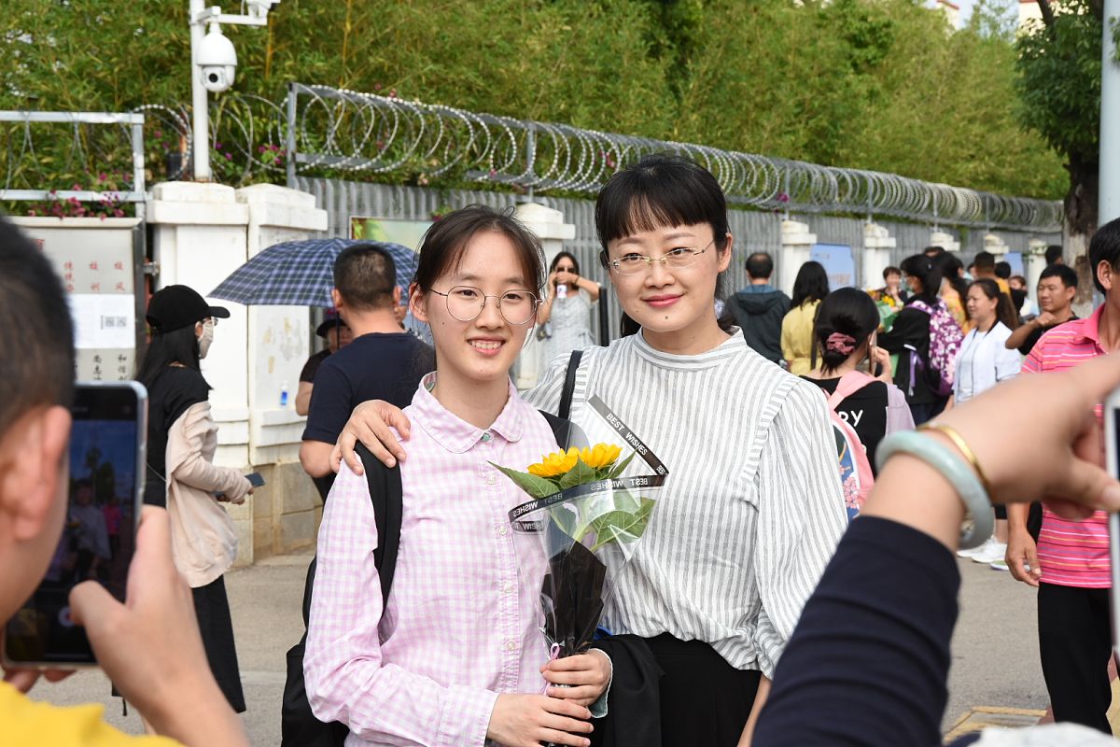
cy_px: 374
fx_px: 2333
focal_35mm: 75
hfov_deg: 27.0
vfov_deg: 18.2
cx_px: 560
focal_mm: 50
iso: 400
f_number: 10
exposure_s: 1/400
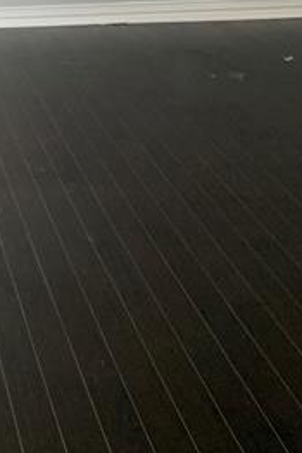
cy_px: -67
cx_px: -78
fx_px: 995
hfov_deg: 16.4
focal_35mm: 79
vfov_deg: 23.8
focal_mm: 4.25
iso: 125
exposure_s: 1/60
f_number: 1.8
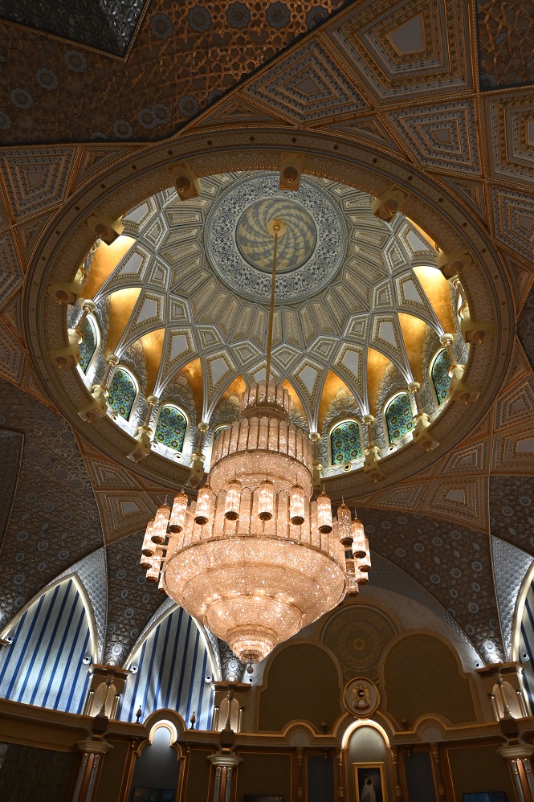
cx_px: 267
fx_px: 467
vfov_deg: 81.2
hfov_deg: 59.5
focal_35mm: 21
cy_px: 401
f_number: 4
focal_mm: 14
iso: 1100
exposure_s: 1/125
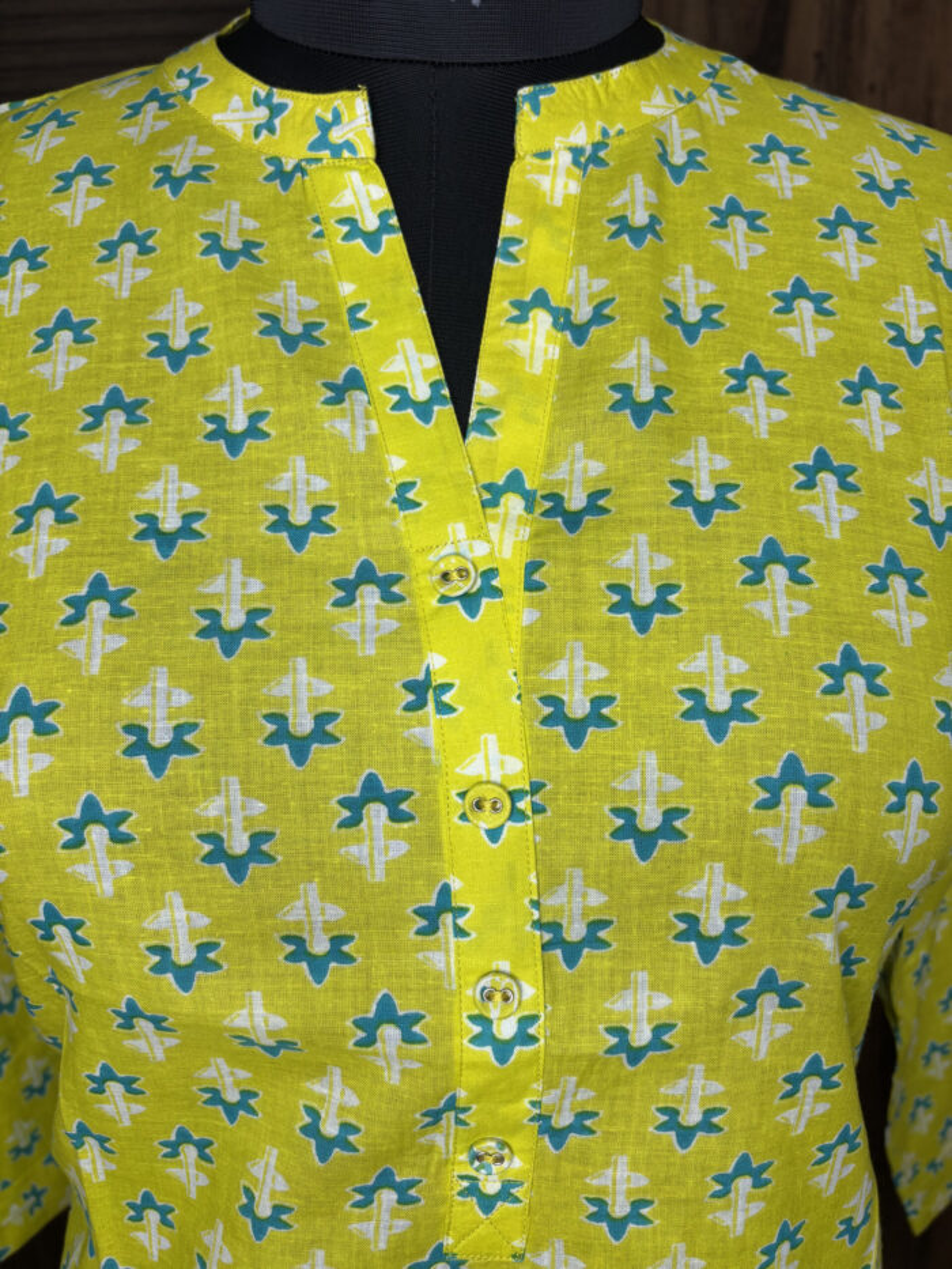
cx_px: 476
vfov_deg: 67.3
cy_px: 634
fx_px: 953
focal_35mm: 26
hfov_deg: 53.1
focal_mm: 5.96
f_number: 1.6
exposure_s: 1/100
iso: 40
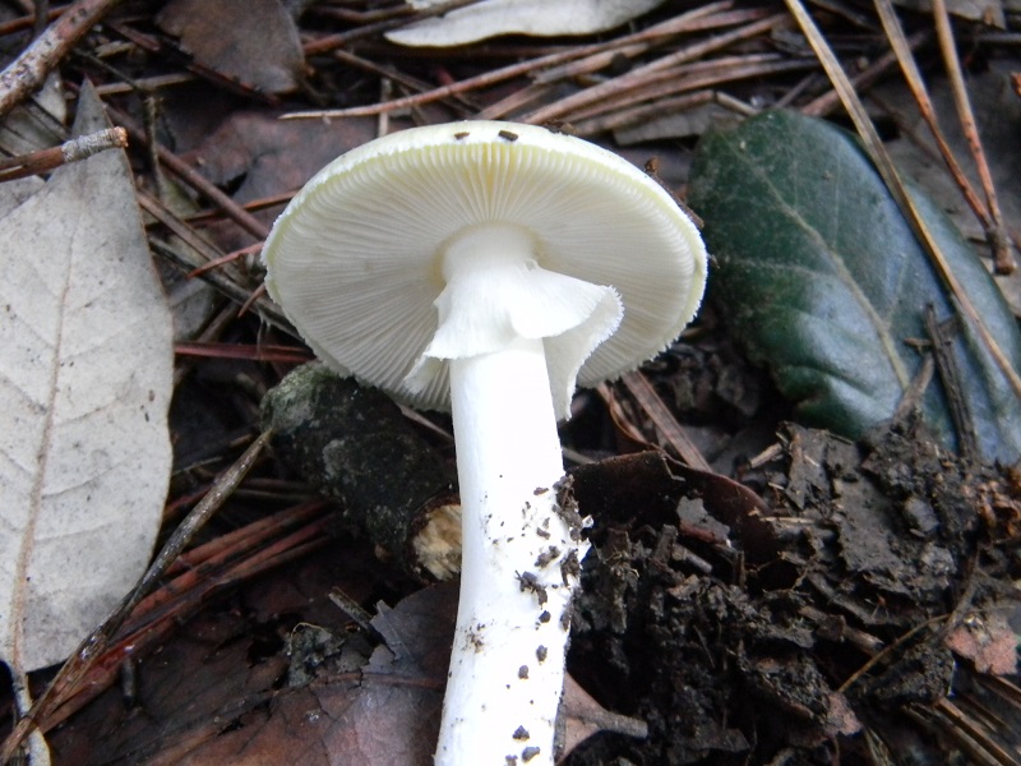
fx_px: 2448
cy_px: 383
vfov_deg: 17.8
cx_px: 510
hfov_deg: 23.6
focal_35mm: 83
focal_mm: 15.1
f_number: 4.5
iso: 400
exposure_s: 1/9.2
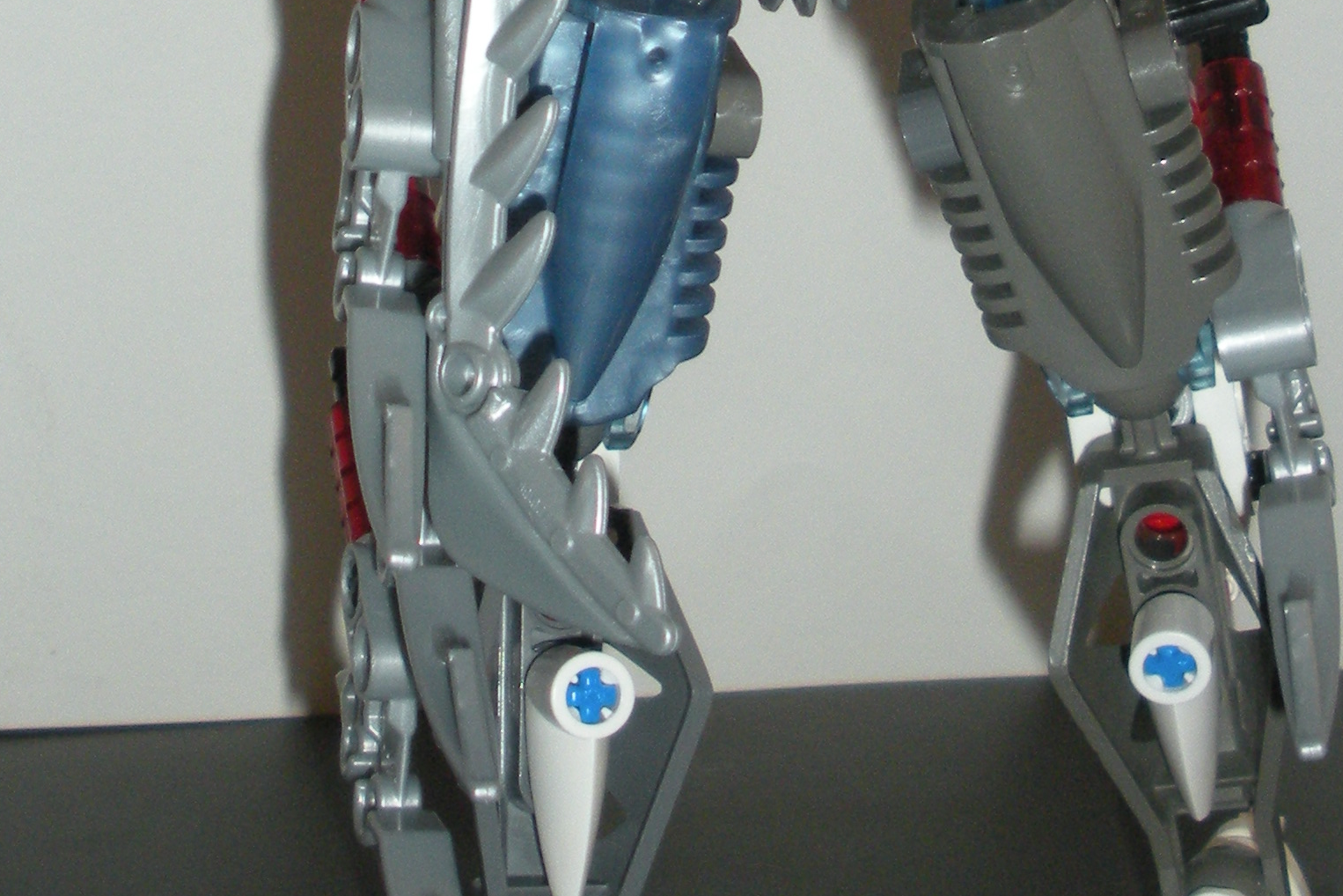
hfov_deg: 23.4
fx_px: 3246
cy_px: -210
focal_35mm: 87
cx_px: 698
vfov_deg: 15.1
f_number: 3.5
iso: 200
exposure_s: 1/60
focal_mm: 6.3
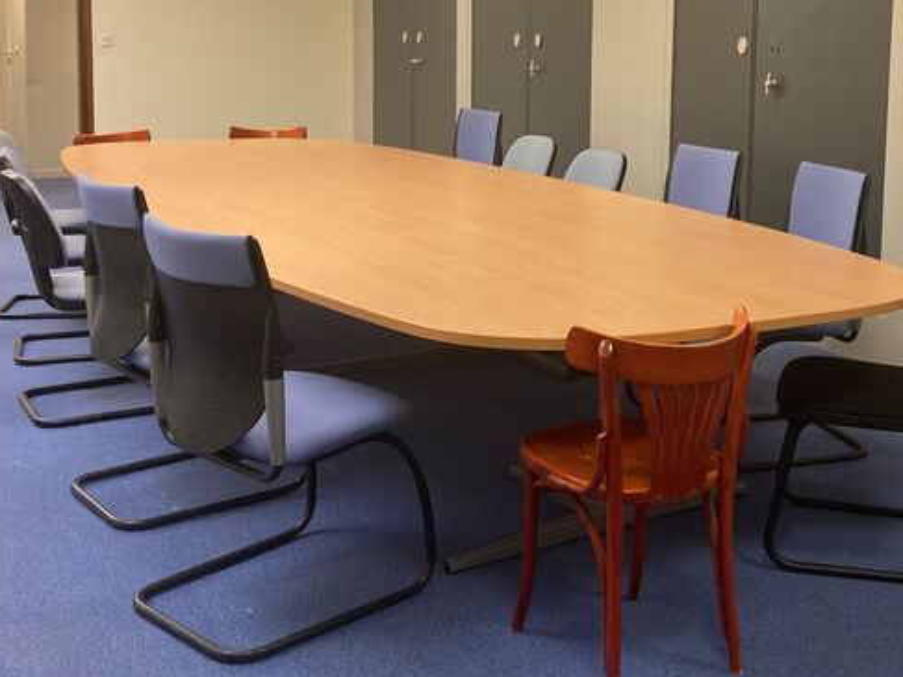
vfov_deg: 30.9
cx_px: 606
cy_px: 154
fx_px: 1200
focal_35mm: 46
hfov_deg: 40.7
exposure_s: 1/50
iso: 160
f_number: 1.8
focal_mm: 3.99
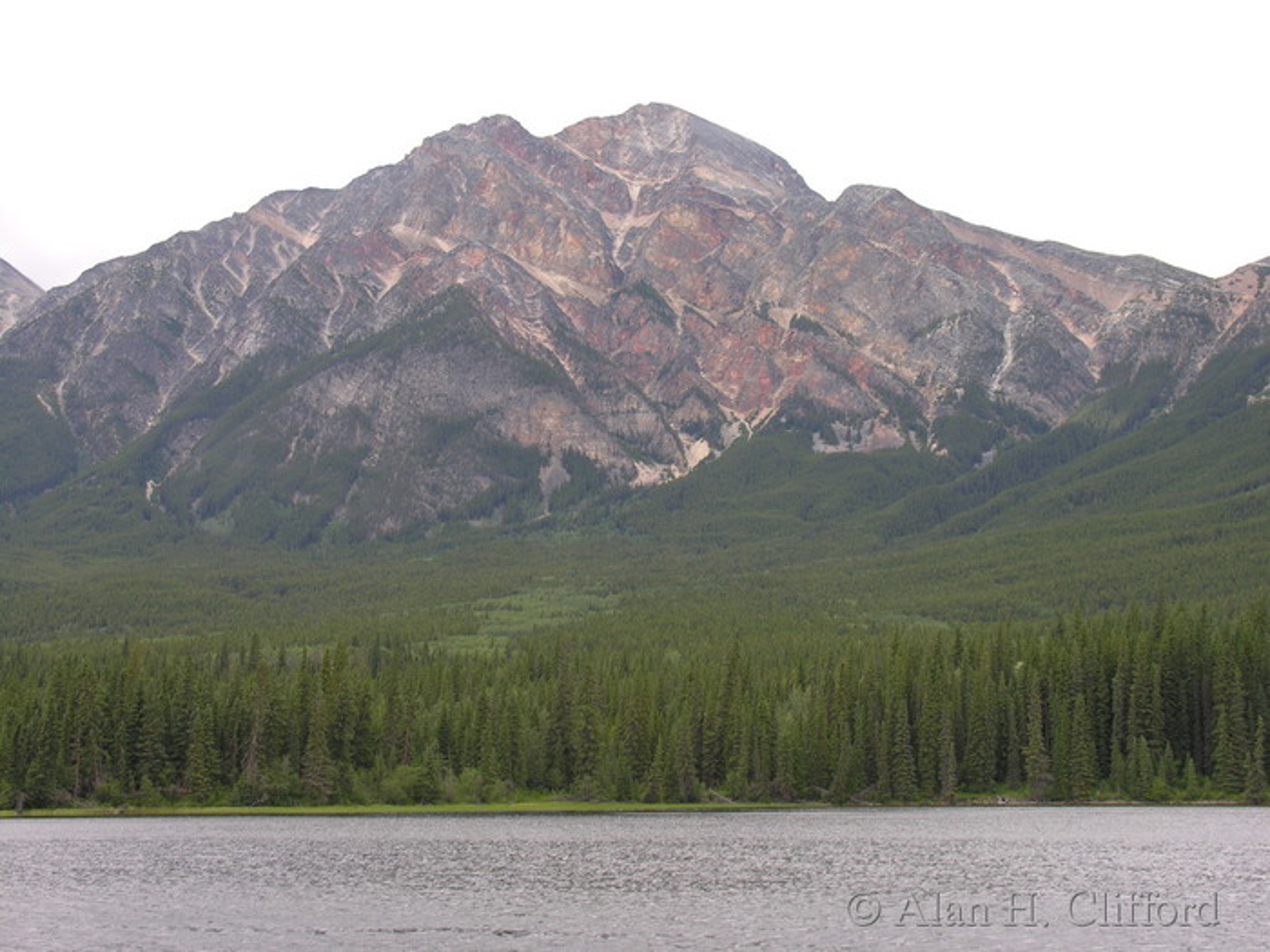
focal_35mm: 54
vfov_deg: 27.0
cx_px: 635
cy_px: 476
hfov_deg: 35.5
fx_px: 1981
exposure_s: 1/85
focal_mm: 13.8
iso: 50
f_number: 4.9
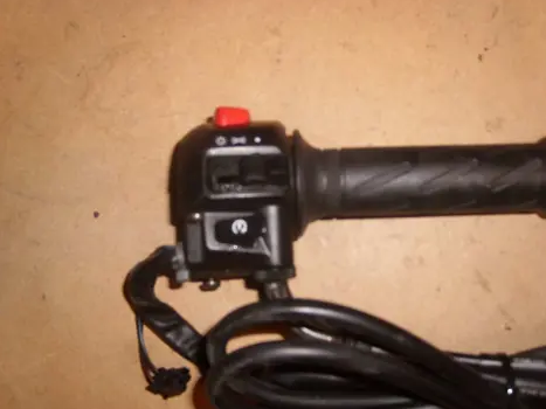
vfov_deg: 39.6
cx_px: 276
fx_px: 568
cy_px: 203
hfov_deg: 51.4
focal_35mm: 36
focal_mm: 5.8
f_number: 2.8
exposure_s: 1/30
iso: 50
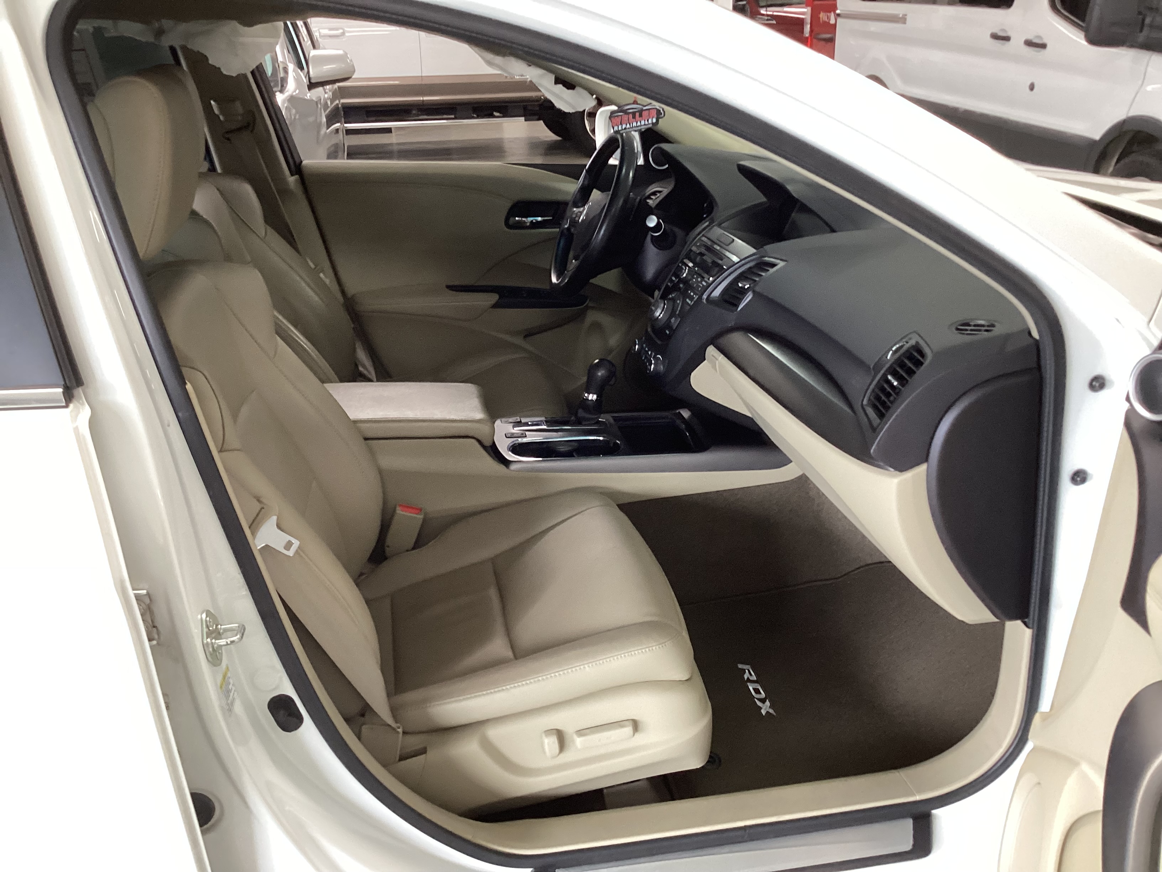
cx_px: 581
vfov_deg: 45.4
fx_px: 1041
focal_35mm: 31
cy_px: 436
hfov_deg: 58.4
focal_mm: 3.3
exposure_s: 1/50
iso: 200
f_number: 2.4
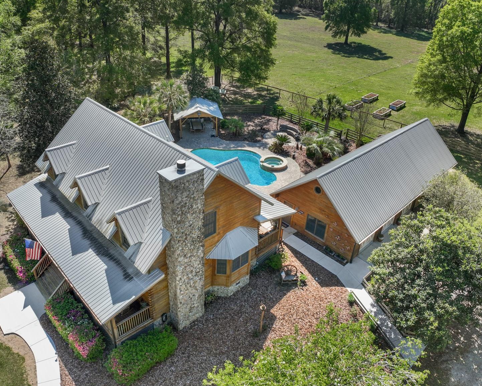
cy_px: 198
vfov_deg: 54.9
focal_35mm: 26
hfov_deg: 66.0
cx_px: 230
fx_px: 371
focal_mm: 12.29
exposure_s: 1/2000
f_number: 2.8
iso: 100
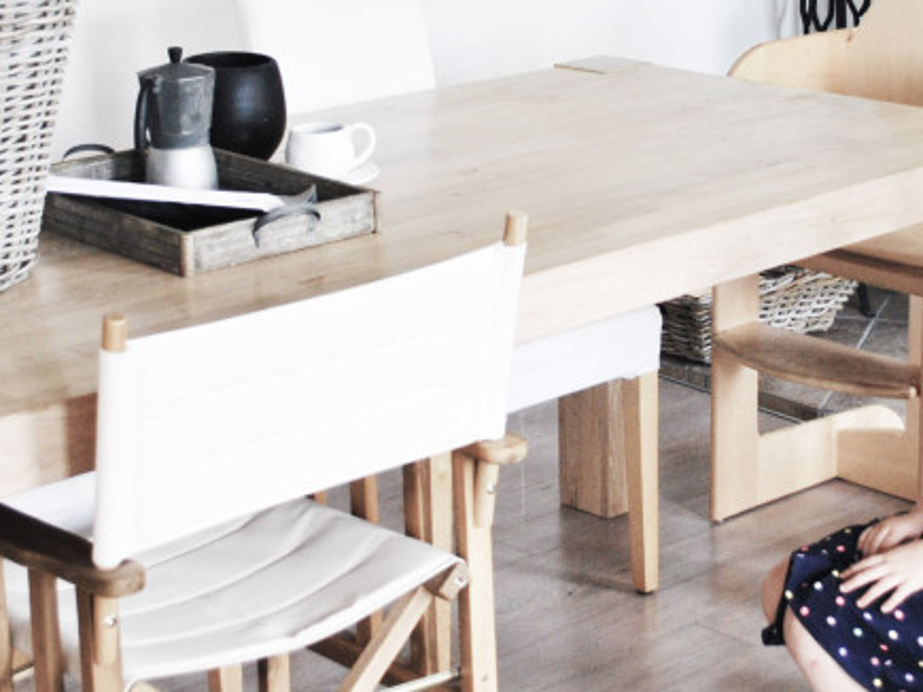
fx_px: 2346
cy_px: 184
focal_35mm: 88
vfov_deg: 16.7
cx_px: 562
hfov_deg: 22.2
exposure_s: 1/30
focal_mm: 26
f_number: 4.2
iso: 280
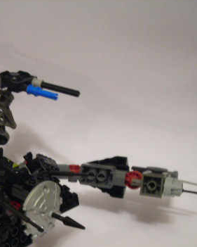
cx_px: 9
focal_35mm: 73
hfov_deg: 20.4
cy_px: 165
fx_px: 532
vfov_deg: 25.9
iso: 200
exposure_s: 1/3.4
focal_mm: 6.8
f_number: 3.3
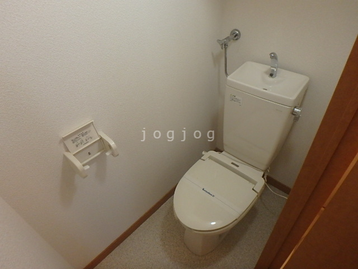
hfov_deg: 79.0
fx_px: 217
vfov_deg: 63.4
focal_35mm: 21
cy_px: 134
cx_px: 179
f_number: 3.5
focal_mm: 3.7
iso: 500
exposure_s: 1/30
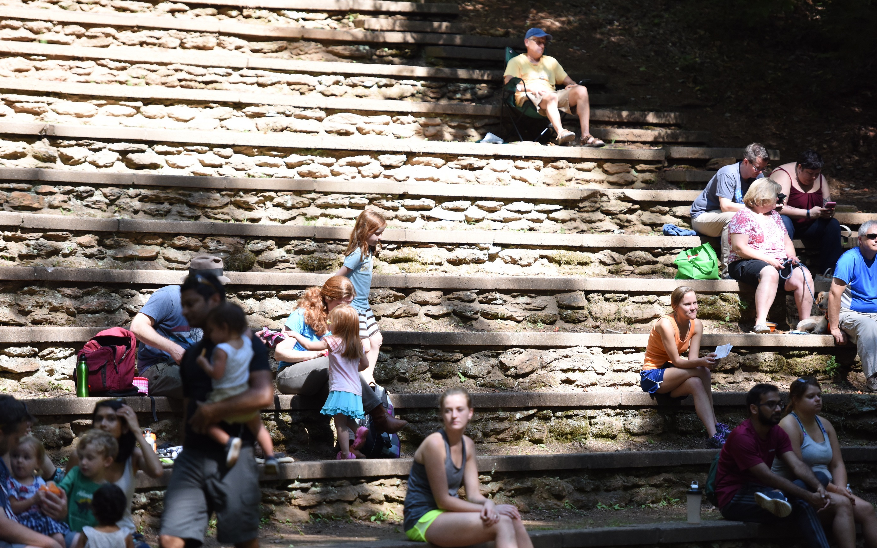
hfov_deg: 11.8
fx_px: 4230
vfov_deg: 7.4
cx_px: 419
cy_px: 306
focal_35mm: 177
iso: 1250
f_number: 2.8
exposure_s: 1/2500
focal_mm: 160
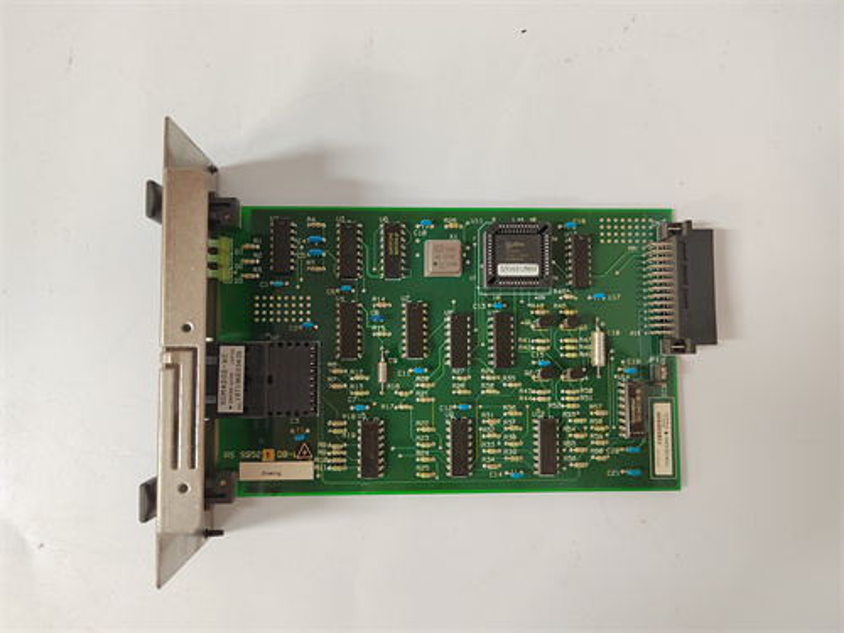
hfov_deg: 73.9
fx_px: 561
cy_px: 316
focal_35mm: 23
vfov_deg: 58.9
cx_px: 422
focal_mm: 5.52
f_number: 1.9
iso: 1550
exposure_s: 1/50
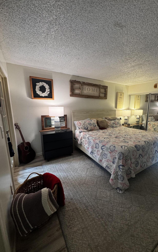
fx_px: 103
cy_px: 127
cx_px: 92
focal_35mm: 15
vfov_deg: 101.5
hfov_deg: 74.2
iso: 200
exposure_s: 1/60
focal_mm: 2.22
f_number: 2.2
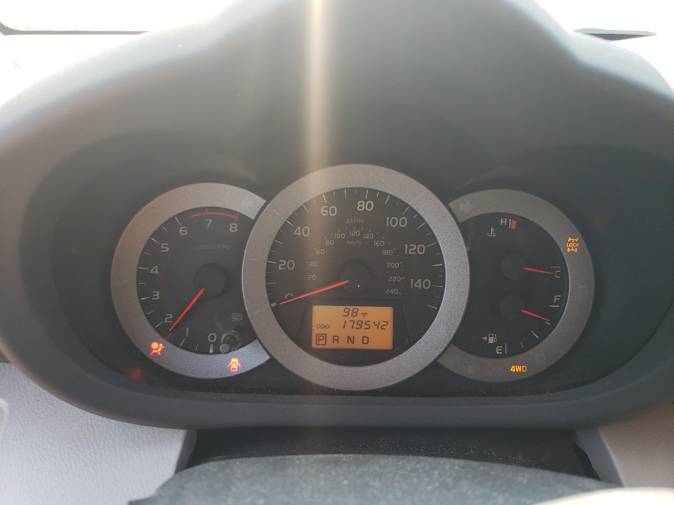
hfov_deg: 67.3
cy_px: 252
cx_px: 337
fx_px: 506
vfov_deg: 53.1
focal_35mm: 26
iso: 50
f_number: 1.5
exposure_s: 1/164
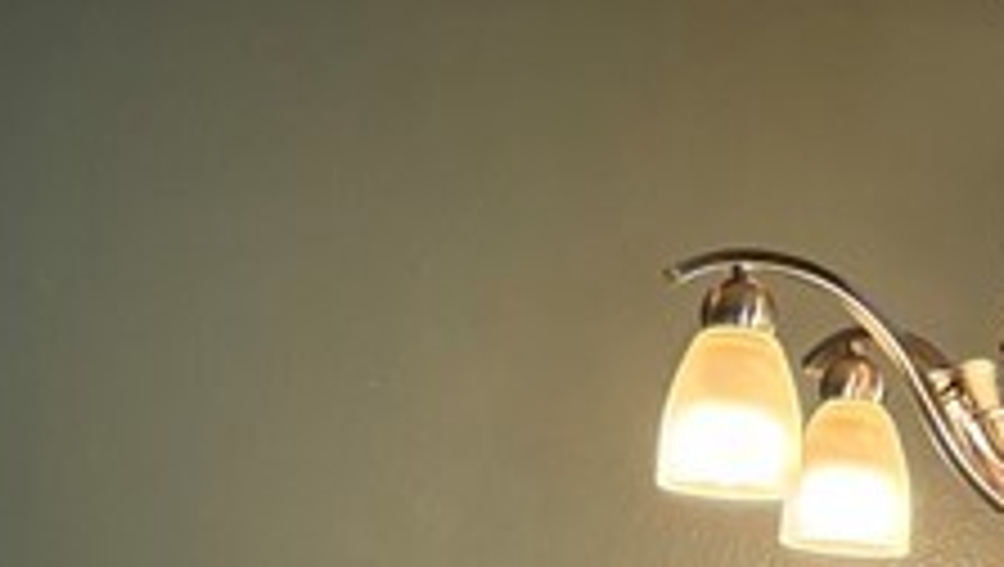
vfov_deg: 9.1
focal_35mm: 130
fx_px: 3465
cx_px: 1090
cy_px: 927
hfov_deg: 16.0
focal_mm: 5.96
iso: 160
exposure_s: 1/120
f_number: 1.6
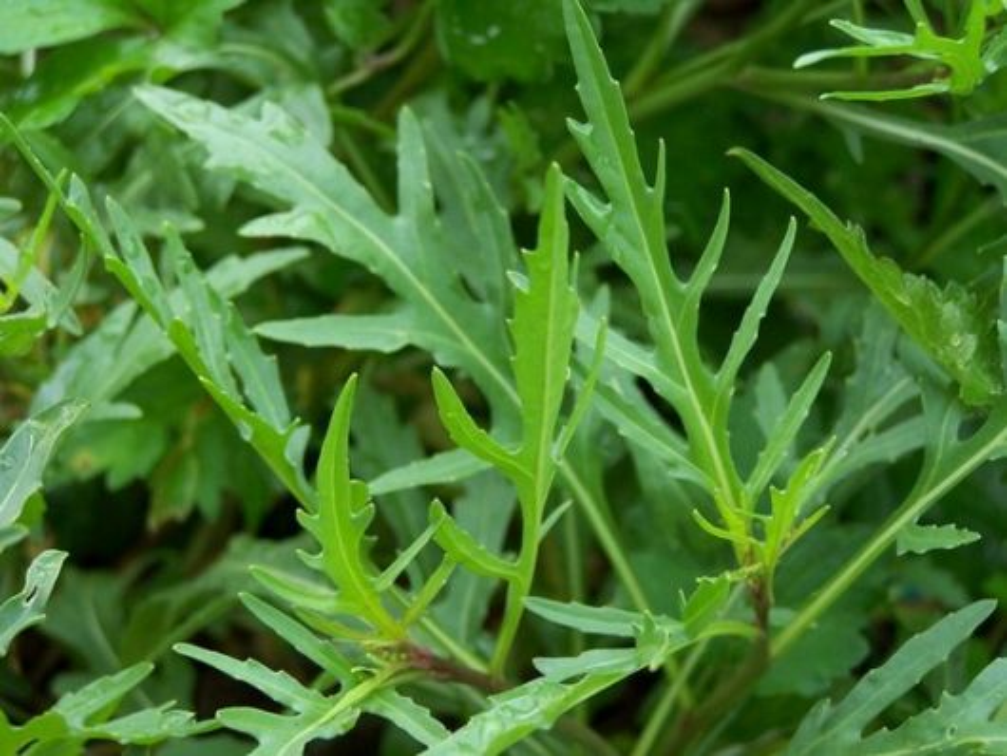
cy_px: 378
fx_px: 3405
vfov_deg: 12.7
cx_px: 504
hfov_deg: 16.8
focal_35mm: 117
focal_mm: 19.4
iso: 80
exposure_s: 1/80
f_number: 3.2
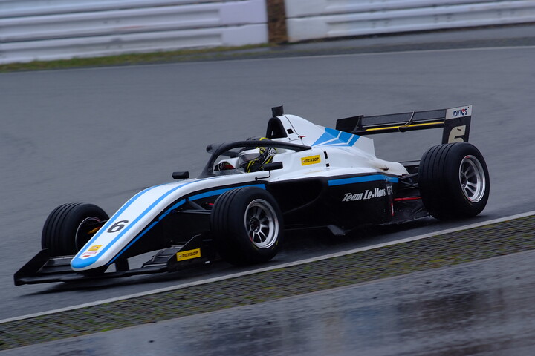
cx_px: 268
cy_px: 178
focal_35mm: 450
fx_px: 6687
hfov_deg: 4.6
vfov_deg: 3.1
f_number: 5.6
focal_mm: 300
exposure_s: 1/250
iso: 200
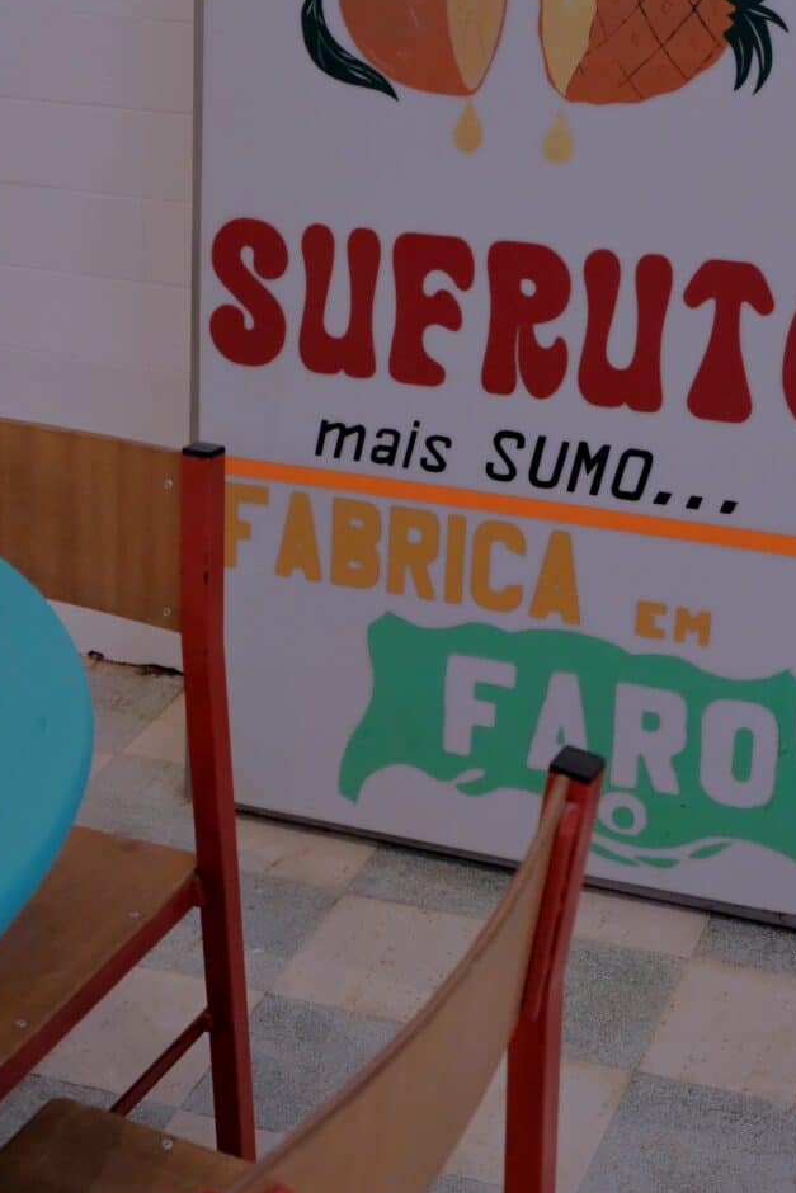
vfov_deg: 32.9
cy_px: 555
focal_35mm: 61
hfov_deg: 22.3
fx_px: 2022
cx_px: 403
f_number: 6.4
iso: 3200
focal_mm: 37.4
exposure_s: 1/180
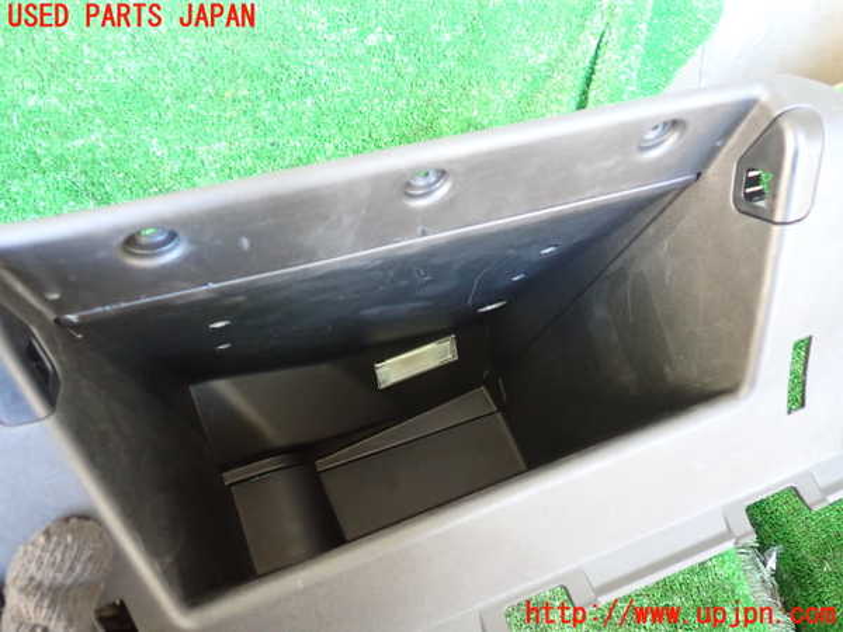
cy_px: 316
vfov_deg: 46.8
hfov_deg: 60.0
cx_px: 422
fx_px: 731
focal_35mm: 30
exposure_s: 1/30
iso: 640
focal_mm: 5.4
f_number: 2.3
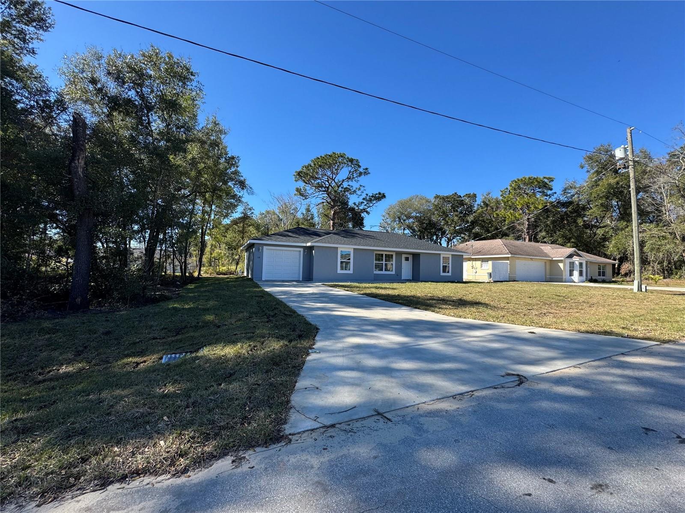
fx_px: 277
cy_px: 256
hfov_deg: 102.1
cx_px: 342
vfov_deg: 85.7
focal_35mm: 14
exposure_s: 1/968
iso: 50
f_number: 2.2
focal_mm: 2.22
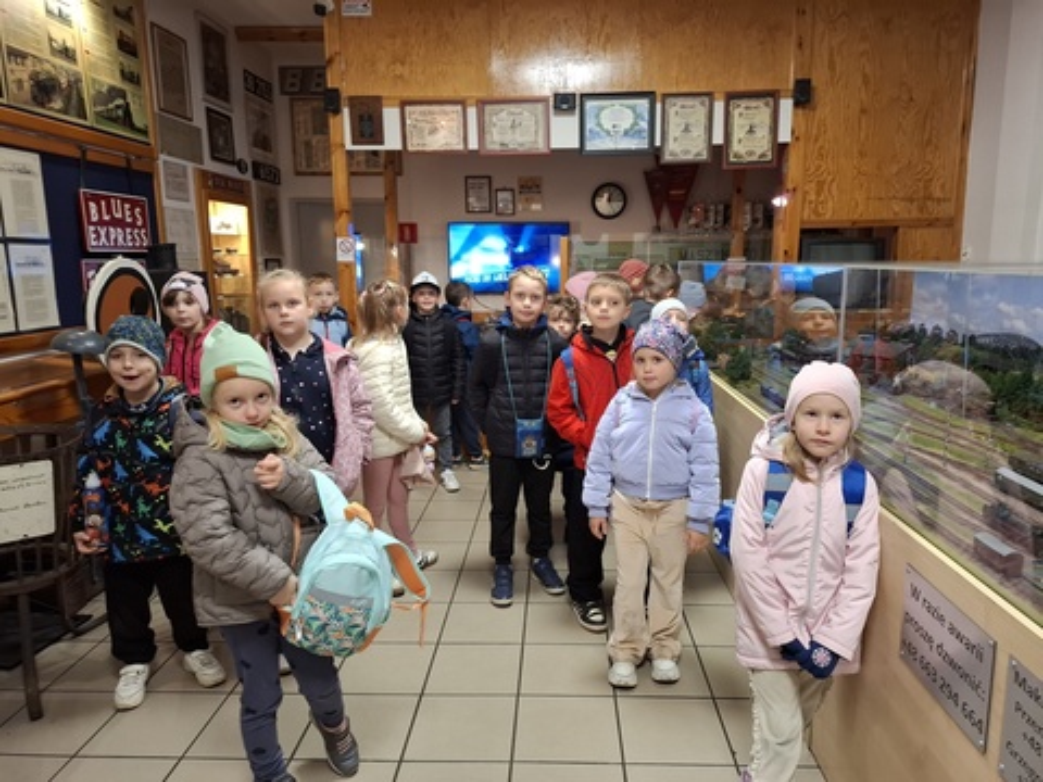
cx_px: 522
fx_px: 693
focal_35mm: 23
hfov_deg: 73.9
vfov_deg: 58.9
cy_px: 391
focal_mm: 5.54
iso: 250
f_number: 1.8
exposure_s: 1/33
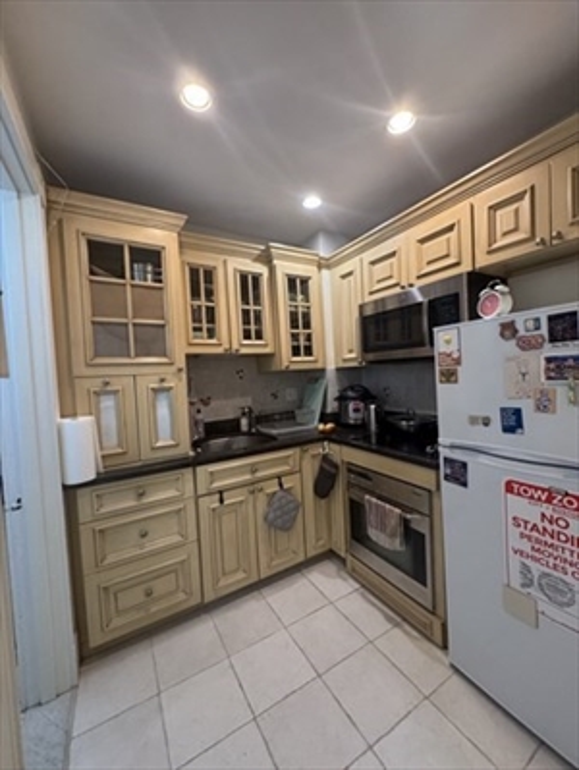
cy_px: 385
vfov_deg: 102.0
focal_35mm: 14
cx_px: 290
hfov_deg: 85.8
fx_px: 312
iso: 400
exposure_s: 1/60
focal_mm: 2.22
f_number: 2.2
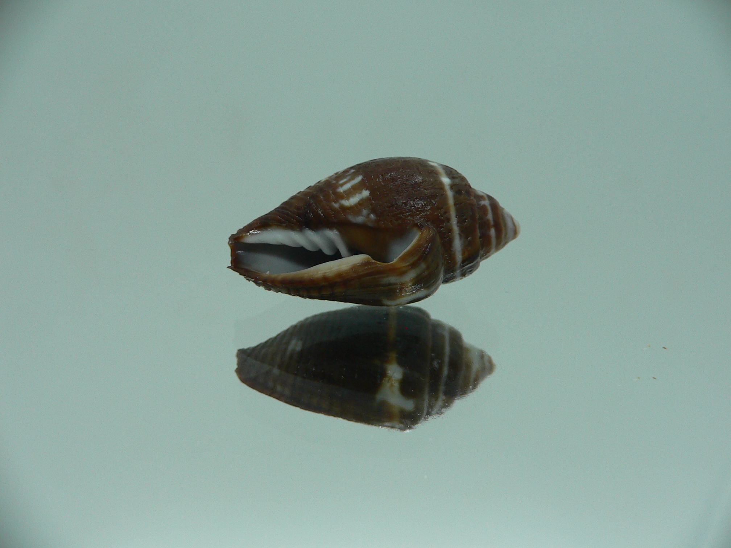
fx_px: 739
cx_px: 366
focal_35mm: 35
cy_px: 274
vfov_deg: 40.7
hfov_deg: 52.6
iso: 80
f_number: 2.8
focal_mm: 4.6
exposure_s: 1/60
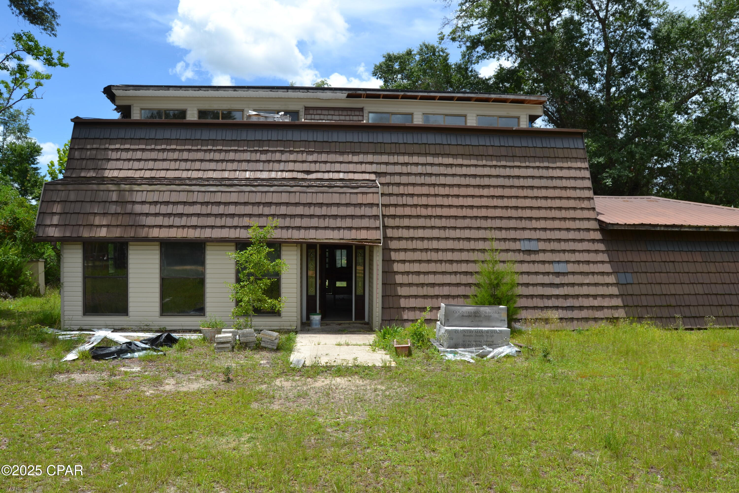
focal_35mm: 27
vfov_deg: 47.9
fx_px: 554
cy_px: 246
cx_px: 370
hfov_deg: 67.4
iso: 100
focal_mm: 18
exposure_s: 1/400
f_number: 7.1
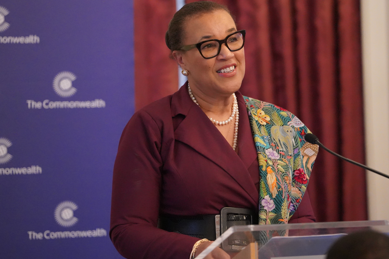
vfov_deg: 5.4
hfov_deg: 8.1
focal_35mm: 255
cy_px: 115
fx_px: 2755
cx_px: 230
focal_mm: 200
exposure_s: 1/125
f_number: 4
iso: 12800
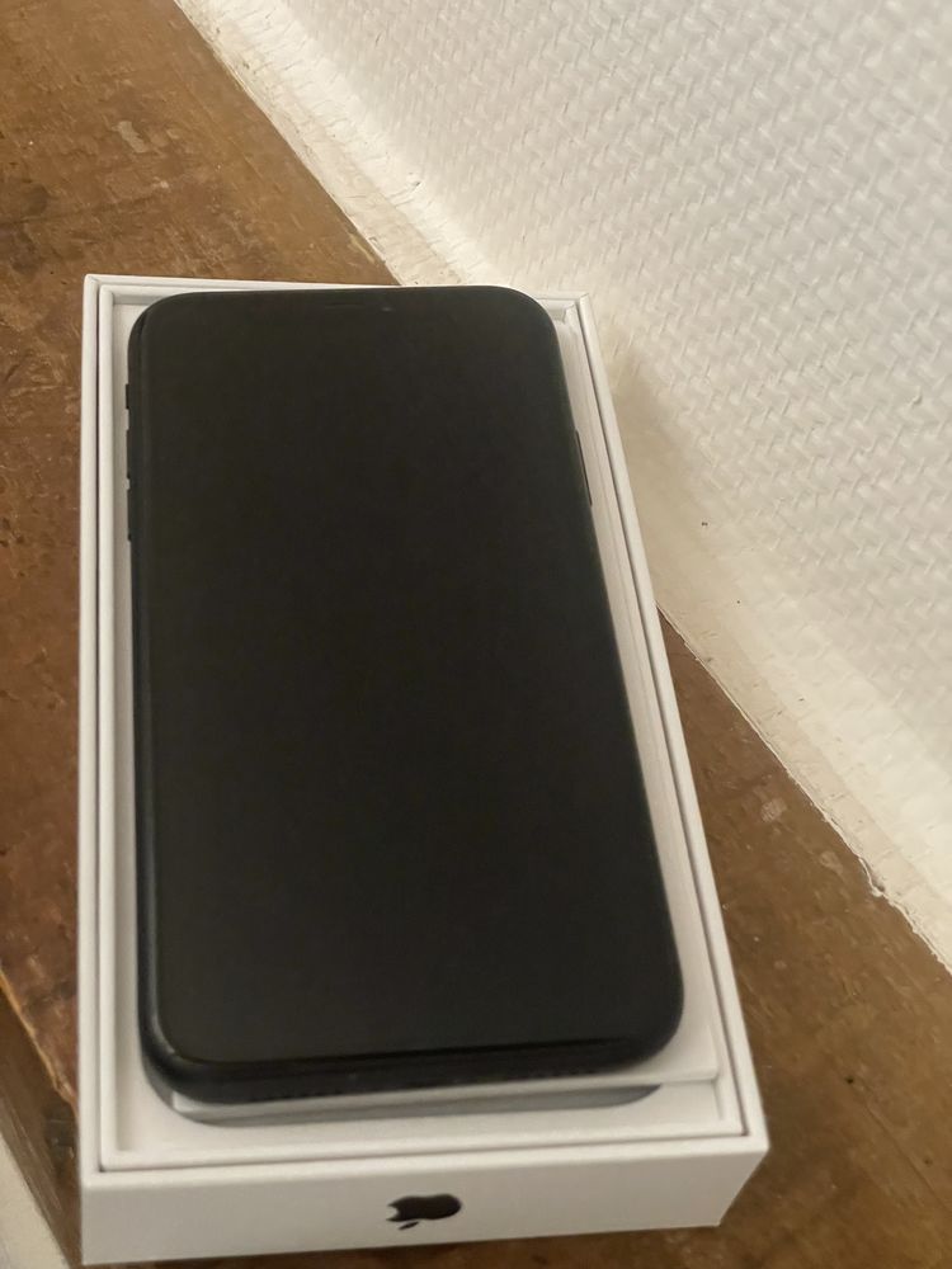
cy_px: 634
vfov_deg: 36.8
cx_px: 476
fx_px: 1907
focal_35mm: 52
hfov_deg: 28.0
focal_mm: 6
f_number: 2
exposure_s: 1/33
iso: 1000
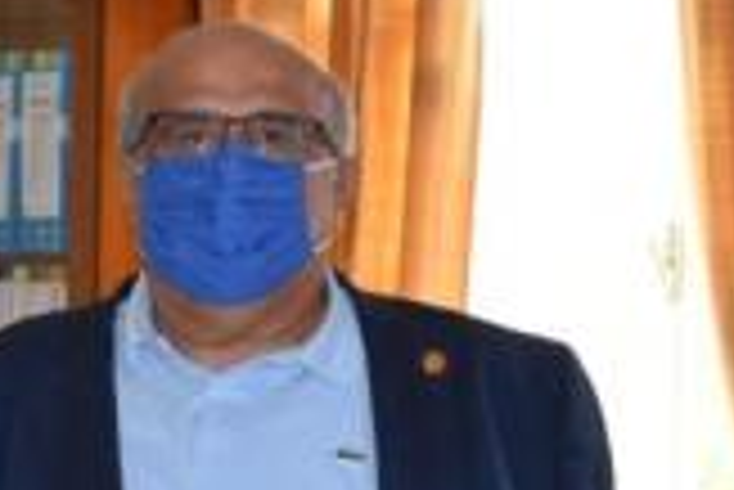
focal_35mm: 153
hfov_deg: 13.4
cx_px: 455
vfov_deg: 8.9
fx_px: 3122
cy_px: 521
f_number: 5.6
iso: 640
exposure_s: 1/125
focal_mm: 22
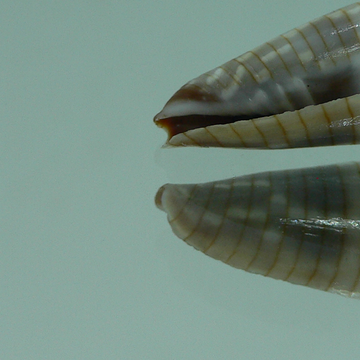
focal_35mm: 79
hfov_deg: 21.7
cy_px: 110
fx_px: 930
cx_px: 266
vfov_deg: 21.8
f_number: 2.8
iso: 80
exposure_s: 1/80
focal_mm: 4.6
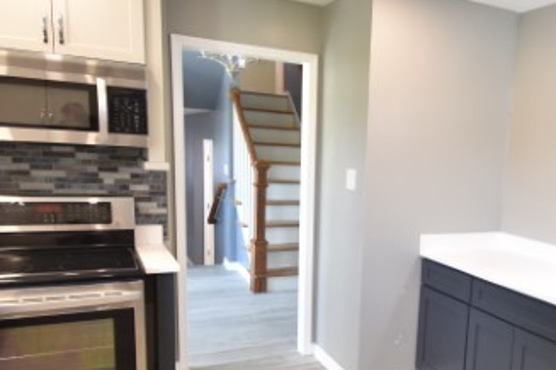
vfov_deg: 39.6
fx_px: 510
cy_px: 241
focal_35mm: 33
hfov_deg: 54.4
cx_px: 422
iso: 800
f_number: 3.5
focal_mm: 10
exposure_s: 1/60
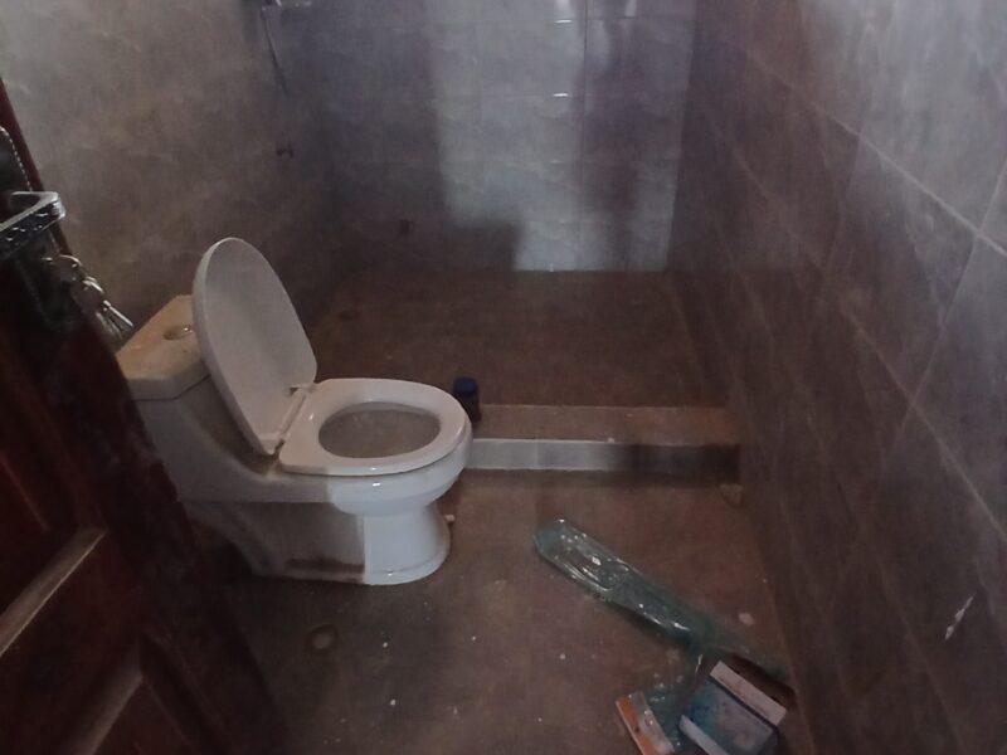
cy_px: 378
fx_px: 495
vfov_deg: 74.7
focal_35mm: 17
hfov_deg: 91.0
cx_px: 504
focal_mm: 1.4
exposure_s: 1/20
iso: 500
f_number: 2.2
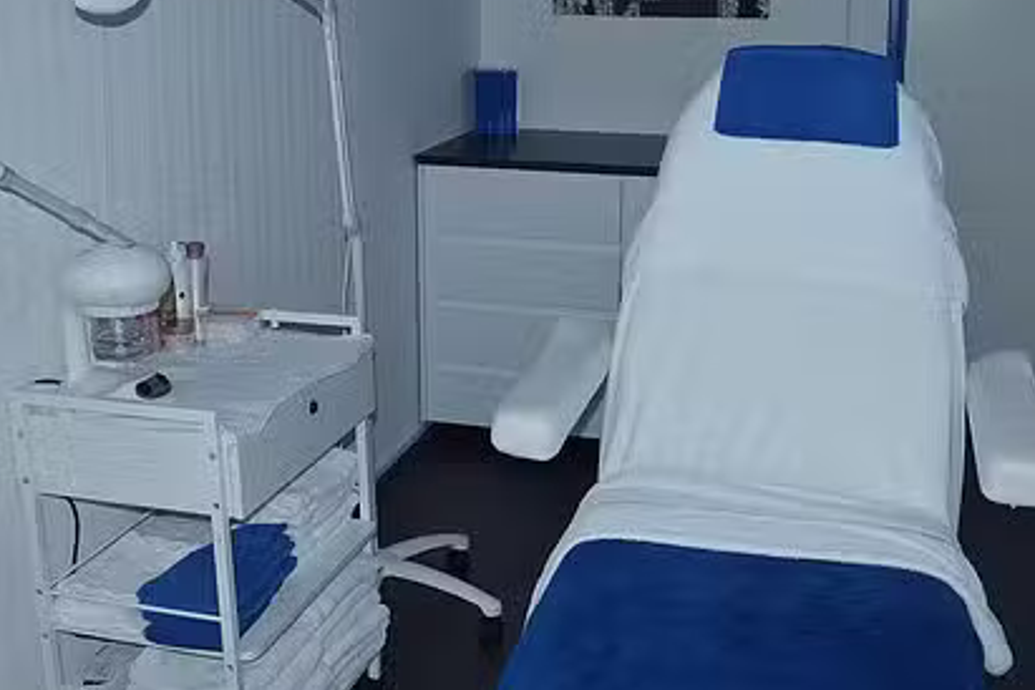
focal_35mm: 42
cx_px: 559
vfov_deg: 31.6
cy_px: 214
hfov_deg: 46.4
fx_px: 1207
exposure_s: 1/60
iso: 400
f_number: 4.5
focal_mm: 18
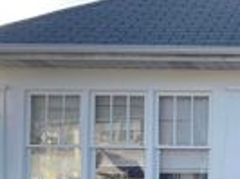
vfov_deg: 14.7
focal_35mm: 98
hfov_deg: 18.4
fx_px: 678
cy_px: 194
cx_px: 330
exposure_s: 1/1335
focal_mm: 4.2
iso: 32
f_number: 1.6
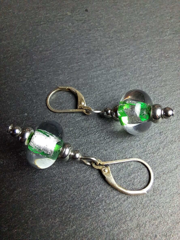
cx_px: 90
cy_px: 120
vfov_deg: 67.3
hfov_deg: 53.1
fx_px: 180
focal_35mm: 26
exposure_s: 1/33
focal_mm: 2.13
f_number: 2.4
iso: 100
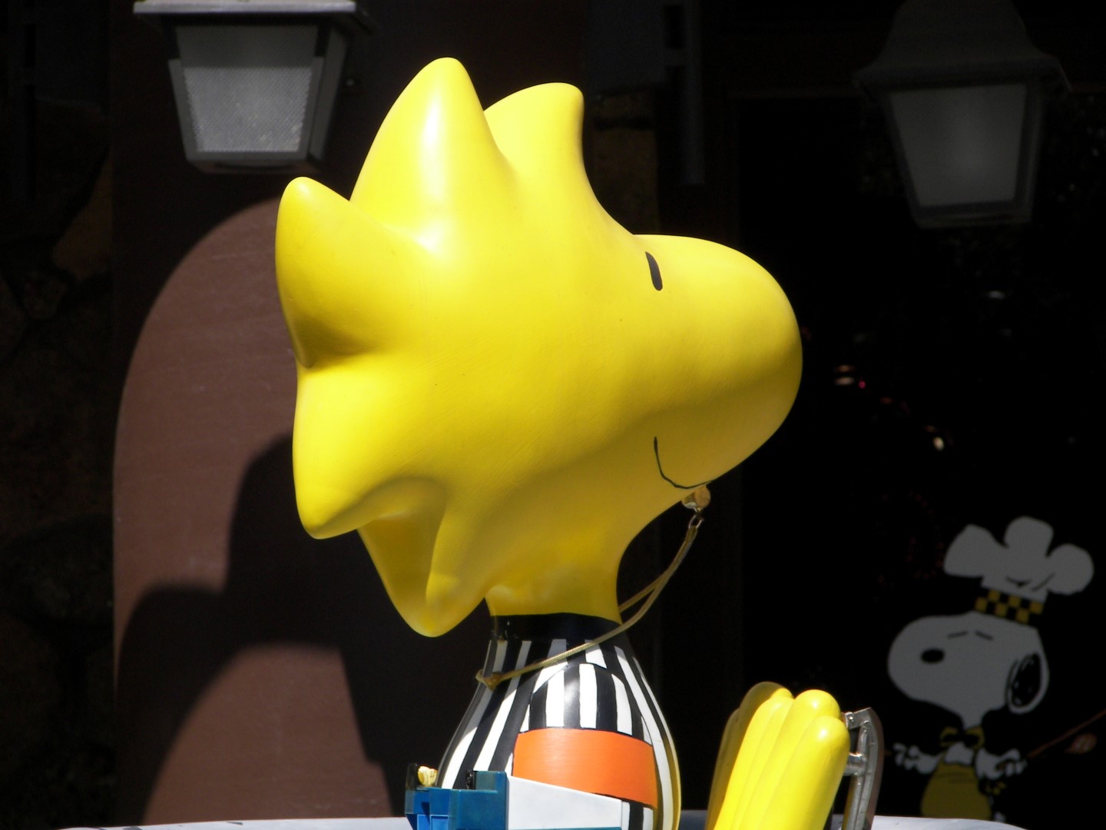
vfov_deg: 5.7
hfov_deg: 7.5
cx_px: 553
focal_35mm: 263
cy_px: 415
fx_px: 8403
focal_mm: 43.7
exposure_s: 1/640
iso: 64
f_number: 5
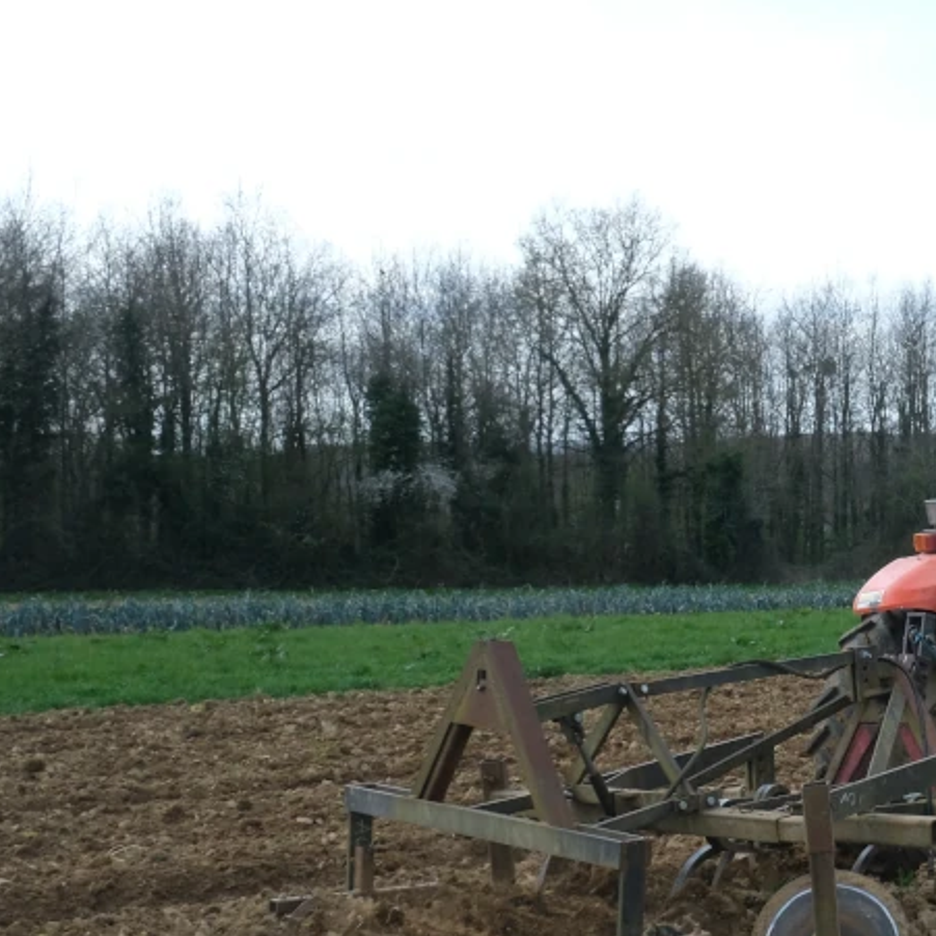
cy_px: 612
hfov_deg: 24.7
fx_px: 1866
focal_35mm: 61
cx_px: 1202
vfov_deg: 28.0
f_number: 11
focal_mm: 18
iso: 1000
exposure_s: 1/500
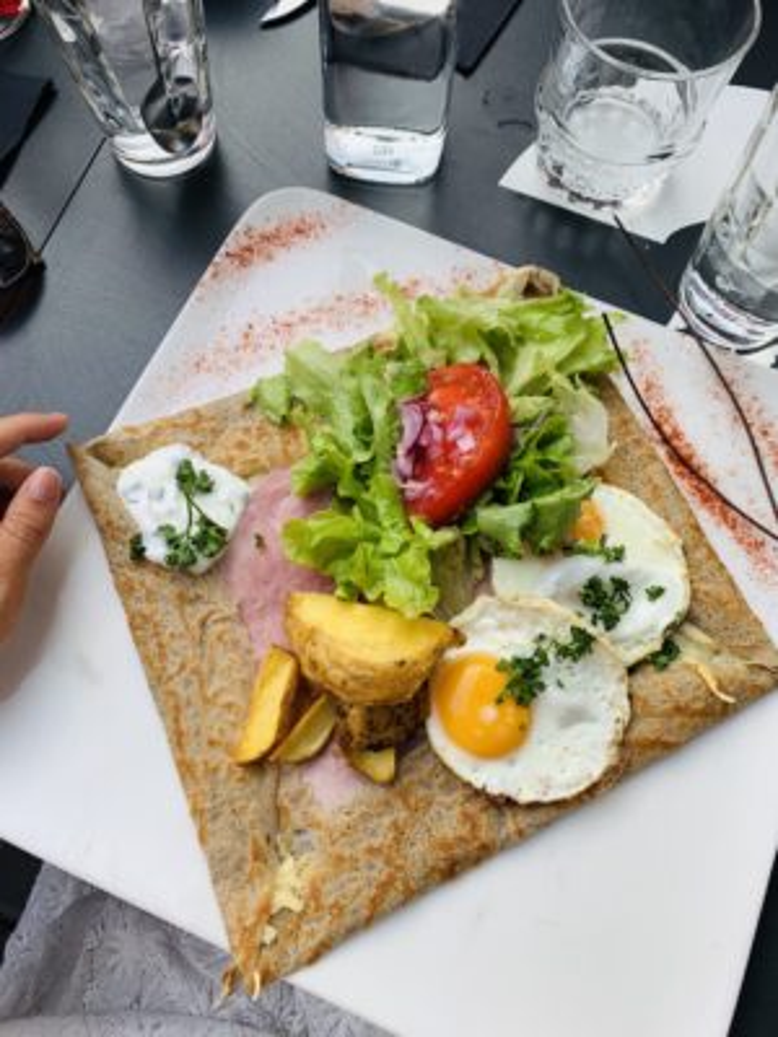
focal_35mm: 26
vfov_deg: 67.3
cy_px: 518
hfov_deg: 53.1
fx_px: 779
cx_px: 389
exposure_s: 1/125
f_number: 1.8
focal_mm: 4.25
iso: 25
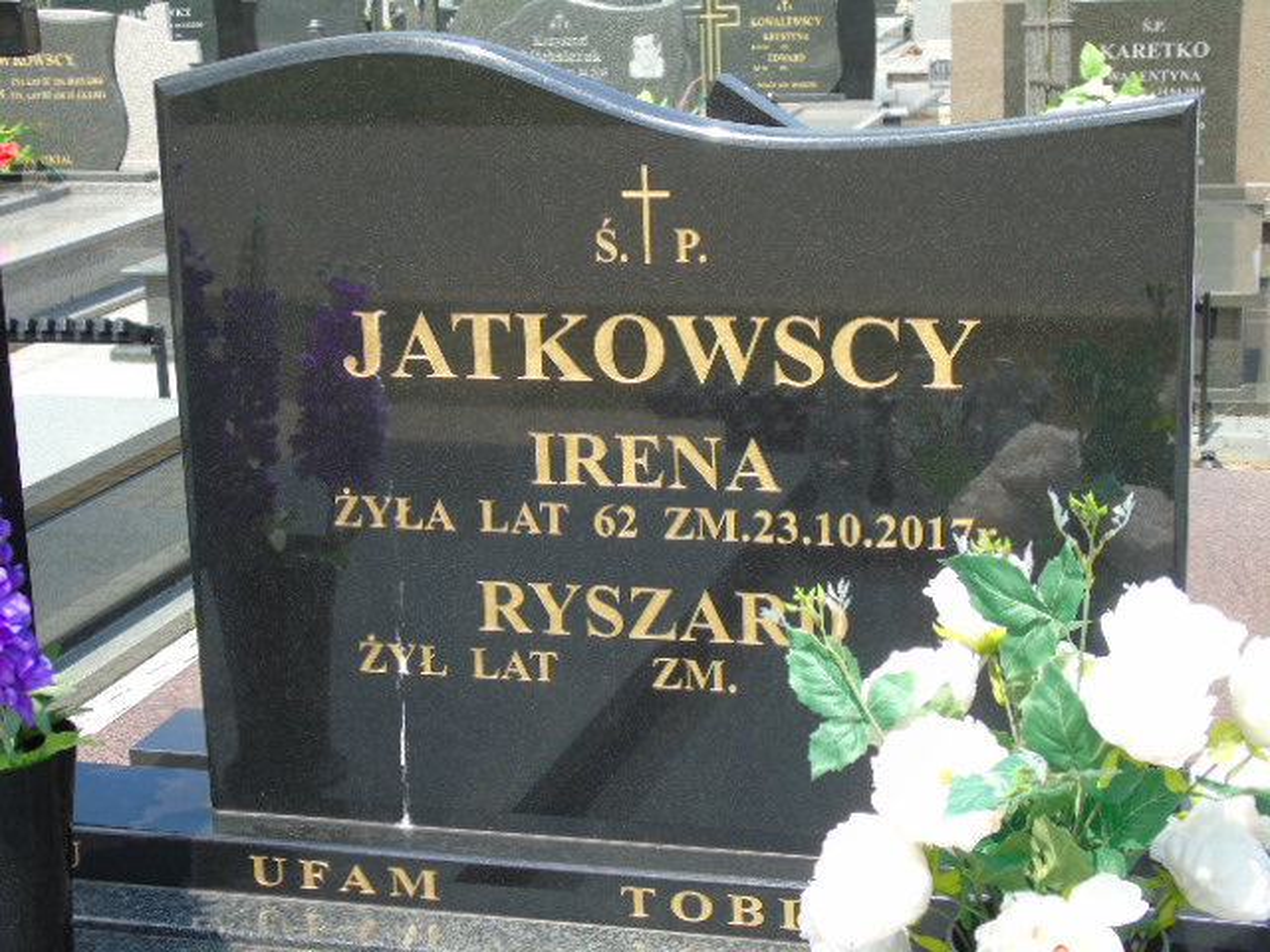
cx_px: 635
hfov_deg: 31.2
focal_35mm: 62
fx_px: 2275
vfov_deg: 23.7
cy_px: 476
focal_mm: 11
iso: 80
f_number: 4.5
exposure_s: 1/250
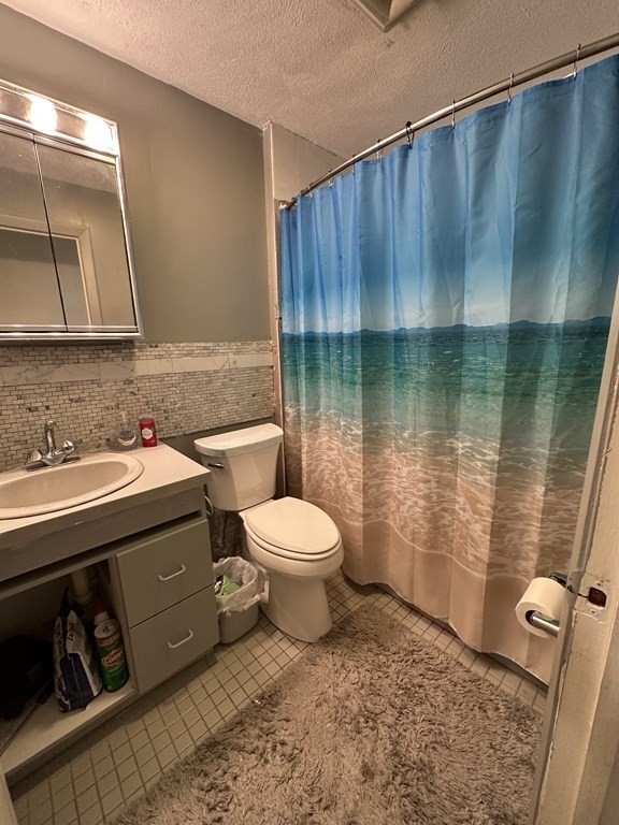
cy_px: 412
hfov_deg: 85.7
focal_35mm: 14
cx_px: 310
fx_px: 334
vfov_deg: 102.1
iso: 200
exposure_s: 1/60
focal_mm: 2.22
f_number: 2.2
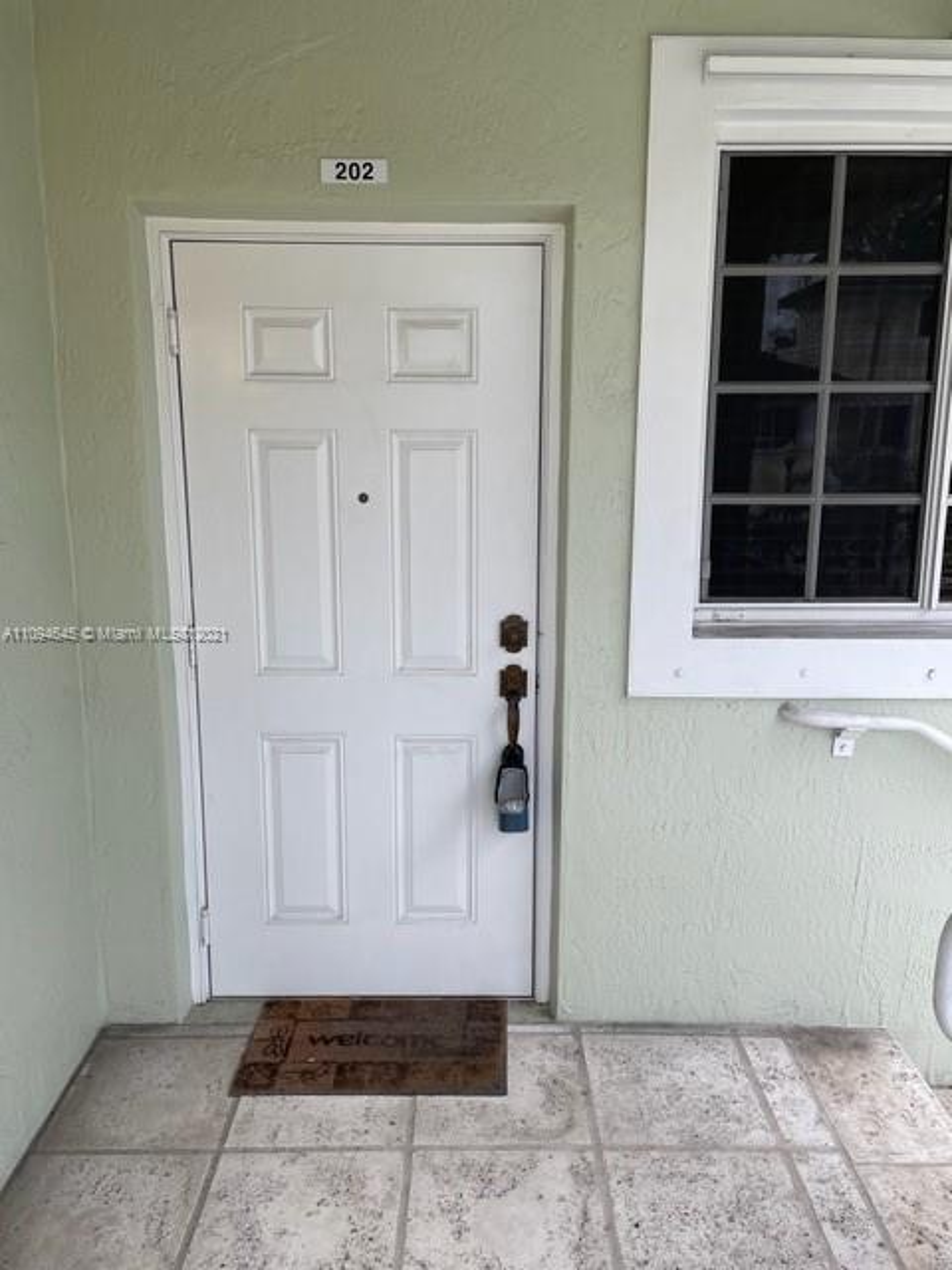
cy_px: 635
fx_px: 953
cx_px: 476
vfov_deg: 67.3
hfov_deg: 53.1
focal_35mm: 26
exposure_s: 1/125
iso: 32
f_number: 1.6
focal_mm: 4.2
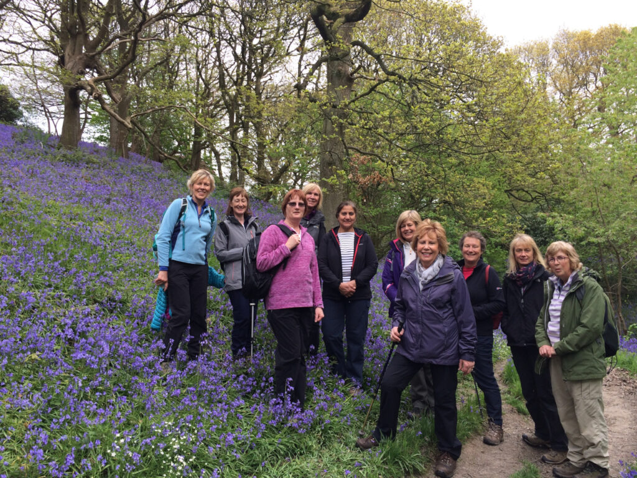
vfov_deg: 48.2
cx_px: 318
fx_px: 534
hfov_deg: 61.7
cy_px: 239
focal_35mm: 29
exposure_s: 1/187
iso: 32
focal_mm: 4.15
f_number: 2.2
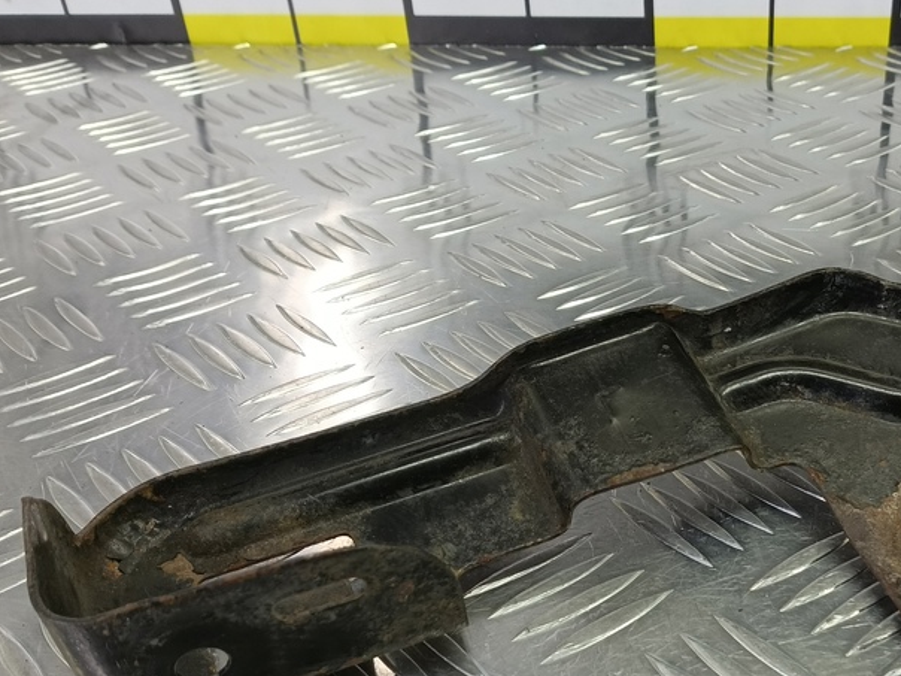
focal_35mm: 39
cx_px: 676
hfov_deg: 46.2
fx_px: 1015
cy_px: 491
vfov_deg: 36.1
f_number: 1.6
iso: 129
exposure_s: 1/50
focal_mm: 4.11
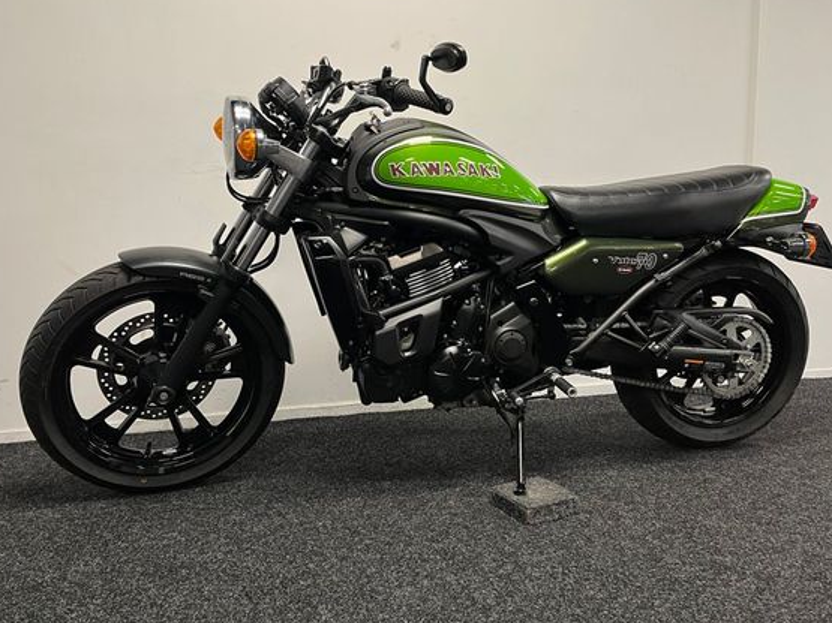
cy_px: 268
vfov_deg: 46.7
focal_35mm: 30
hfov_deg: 60.0
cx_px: 411
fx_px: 721
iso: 100
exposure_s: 1/50
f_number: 1.6
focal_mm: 5.1
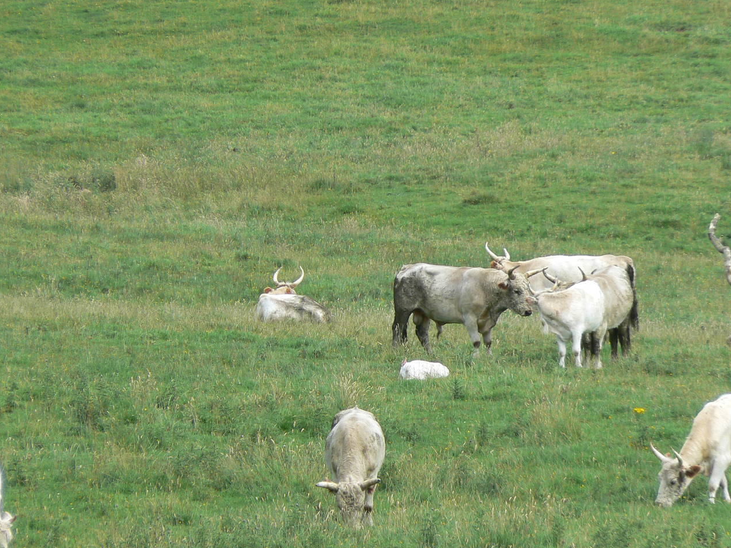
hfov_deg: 3.6
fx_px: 11551
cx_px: 433
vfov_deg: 2.7
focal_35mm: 547
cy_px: 298
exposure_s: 1/200
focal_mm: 72
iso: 80
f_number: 5.6
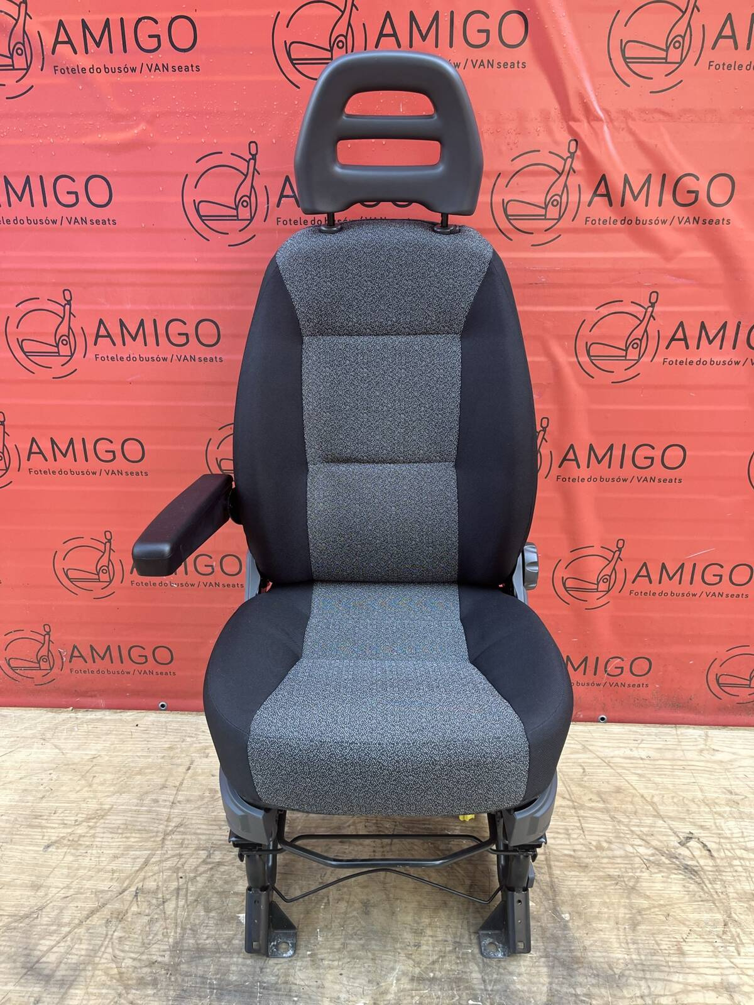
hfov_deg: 53.1
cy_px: 502
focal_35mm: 26
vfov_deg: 67.3
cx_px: 377
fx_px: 755
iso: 125
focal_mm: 5.1
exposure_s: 1/121
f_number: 1.6
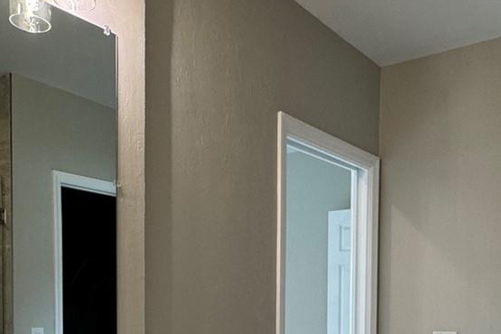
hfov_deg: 46.3
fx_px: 584
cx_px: 275
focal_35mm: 42
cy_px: 327
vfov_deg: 29.9
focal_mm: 2.22
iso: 125
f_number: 2.2
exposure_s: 1/120
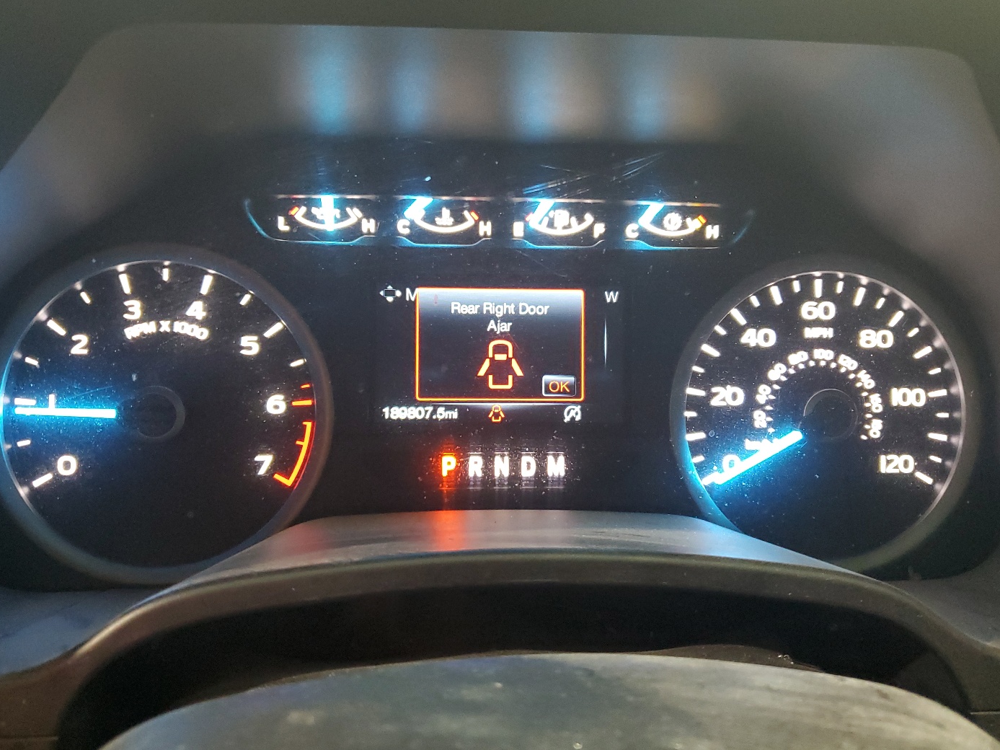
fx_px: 867
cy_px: 375
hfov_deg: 60.0
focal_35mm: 30
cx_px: 490
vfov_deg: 46.8
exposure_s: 1/24
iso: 322
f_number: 1.5
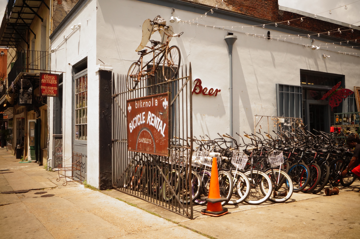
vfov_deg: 39.9
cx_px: 180
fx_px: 330
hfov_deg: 57.3
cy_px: 120
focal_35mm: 33
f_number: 20
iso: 400
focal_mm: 22
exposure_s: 1/250
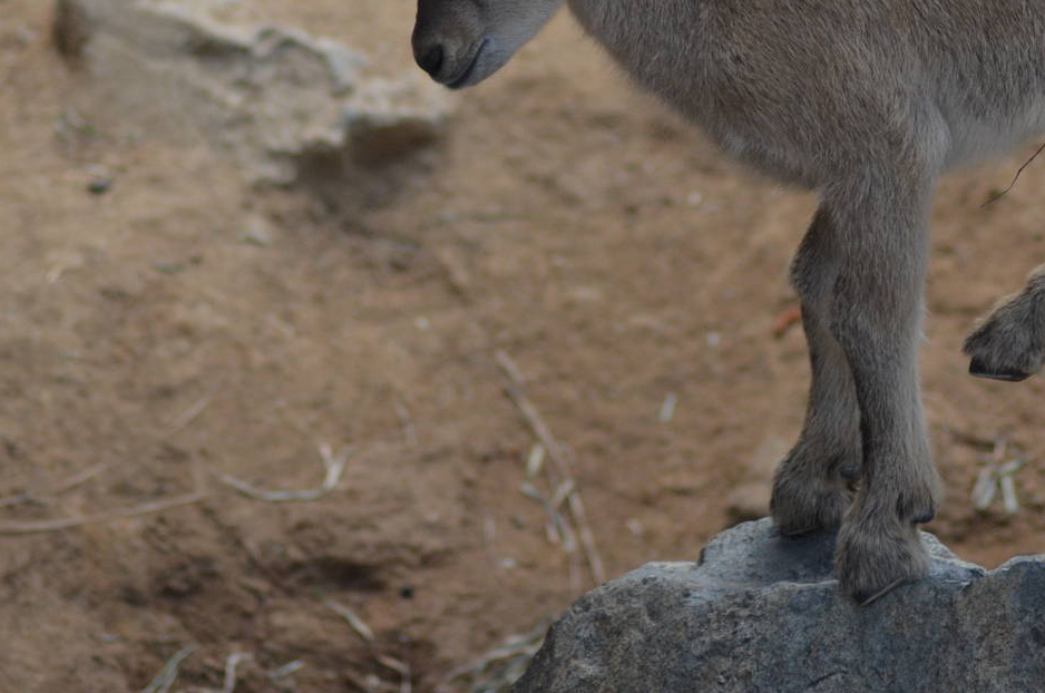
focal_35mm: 499
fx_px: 14456
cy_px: 126
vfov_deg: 2.7
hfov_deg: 4.1
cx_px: 682
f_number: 4.8
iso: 800
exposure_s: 1/800
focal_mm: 195
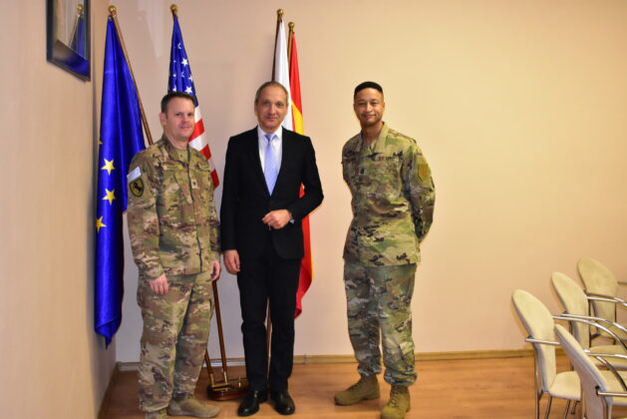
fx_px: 706
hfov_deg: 47.9
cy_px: 210
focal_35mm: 40
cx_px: 314
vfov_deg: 33.0
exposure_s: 1/125
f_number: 5
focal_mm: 27
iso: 3200
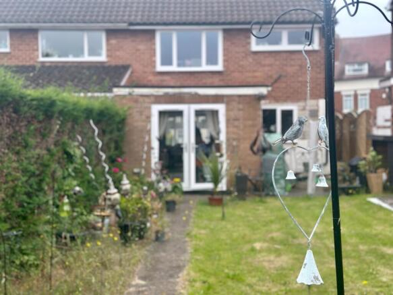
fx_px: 545
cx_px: 196
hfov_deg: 39.7
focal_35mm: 48
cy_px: 148
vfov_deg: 30.3
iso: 80
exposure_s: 1/2114
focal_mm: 6.86
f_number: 1.78
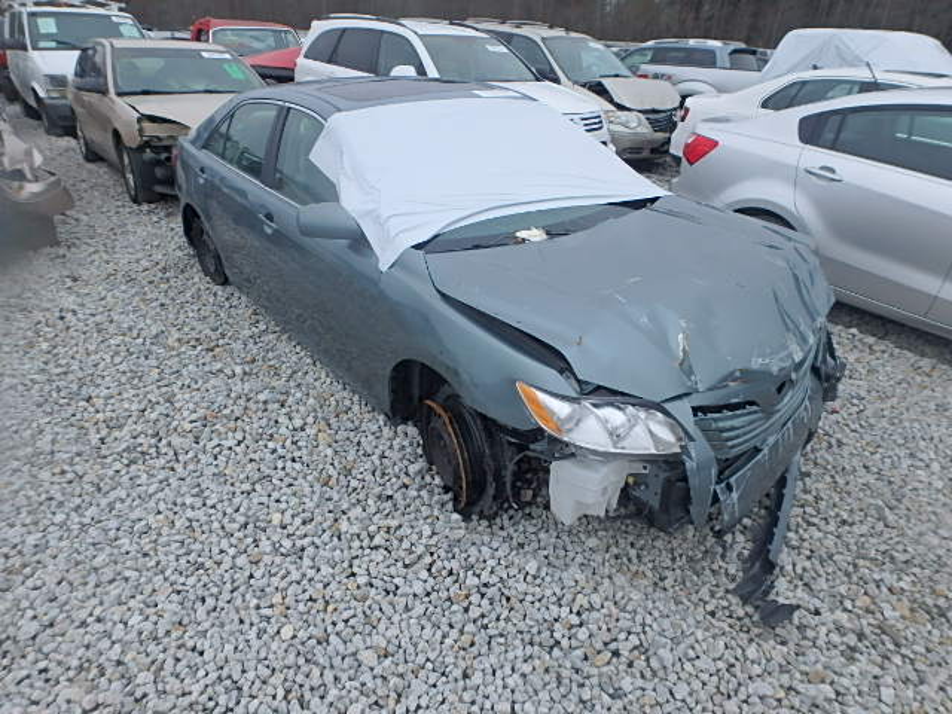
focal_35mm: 21
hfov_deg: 79.0
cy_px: 357
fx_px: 578
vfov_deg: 63.4
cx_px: 476
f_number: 3.5
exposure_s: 1/500
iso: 125
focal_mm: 3.7
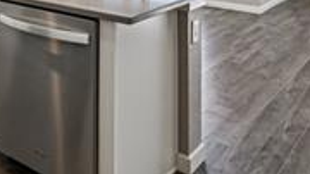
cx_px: 16
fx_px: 427
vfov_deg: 19.8
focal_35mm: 52
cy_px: -91
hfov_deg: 36.7
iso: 90
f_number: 8
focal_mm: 14
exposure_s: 1/15
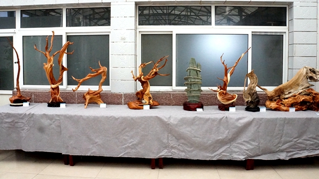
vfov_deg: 40.0
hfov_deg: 66.1
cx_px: 161
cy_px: 74
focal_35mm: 29
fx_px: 245
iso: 6400
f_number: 8
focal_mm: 18
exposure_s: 1/500
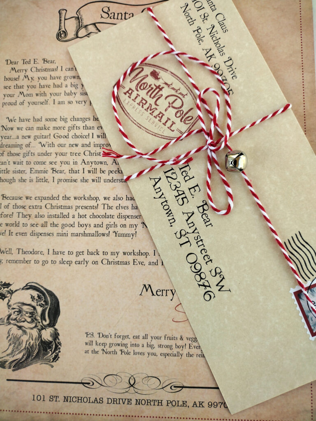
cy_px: 210
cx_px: 158
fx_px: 329
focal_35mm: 27
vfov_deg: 65.3
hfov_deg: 51.4
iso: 100
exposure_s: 1/131
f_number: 1.7
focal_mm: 4.71
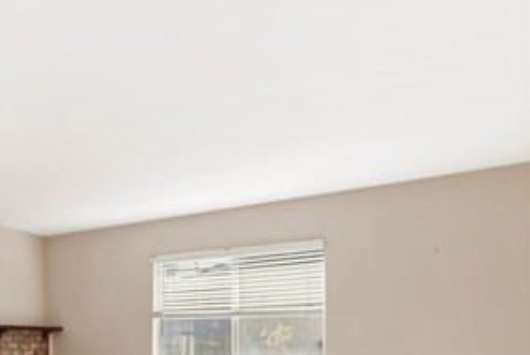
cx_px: -60
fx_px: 531
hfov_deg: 41.6
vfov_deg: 34.0
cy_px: 347
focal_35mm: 36
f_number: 9
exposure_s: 1/10
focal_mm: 16
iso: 320
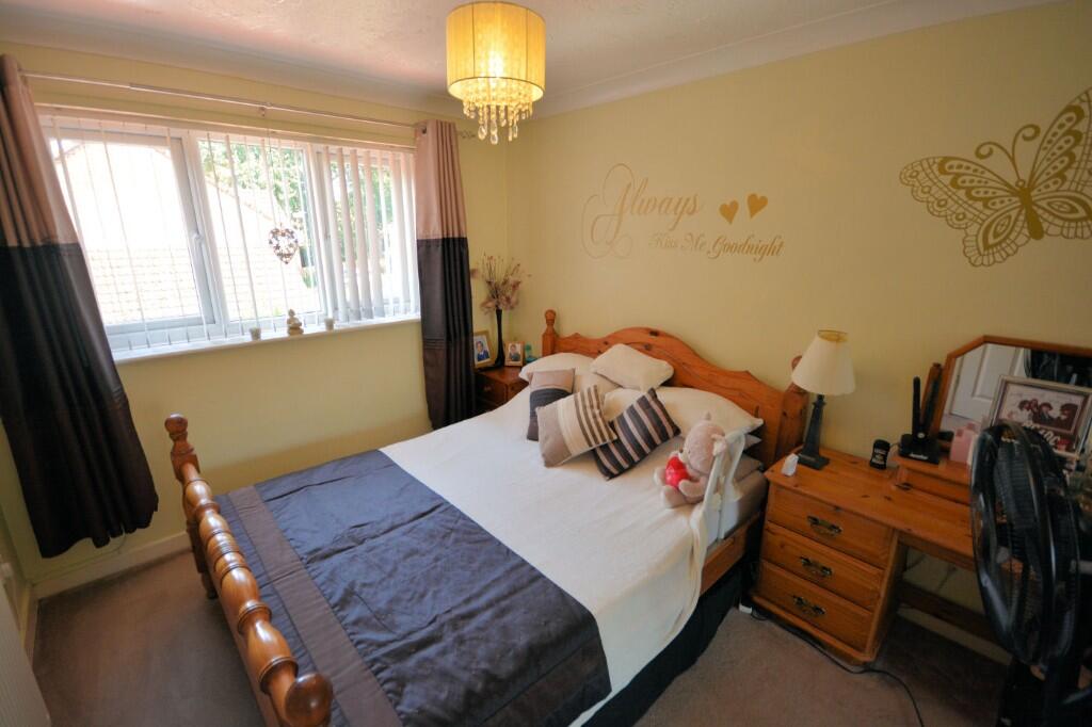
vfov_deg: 77.3
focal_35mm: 15
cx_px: 546
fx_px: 455
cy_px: 364
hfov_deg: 100.4
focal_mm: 10
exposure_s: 1/60
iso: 560
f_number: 4
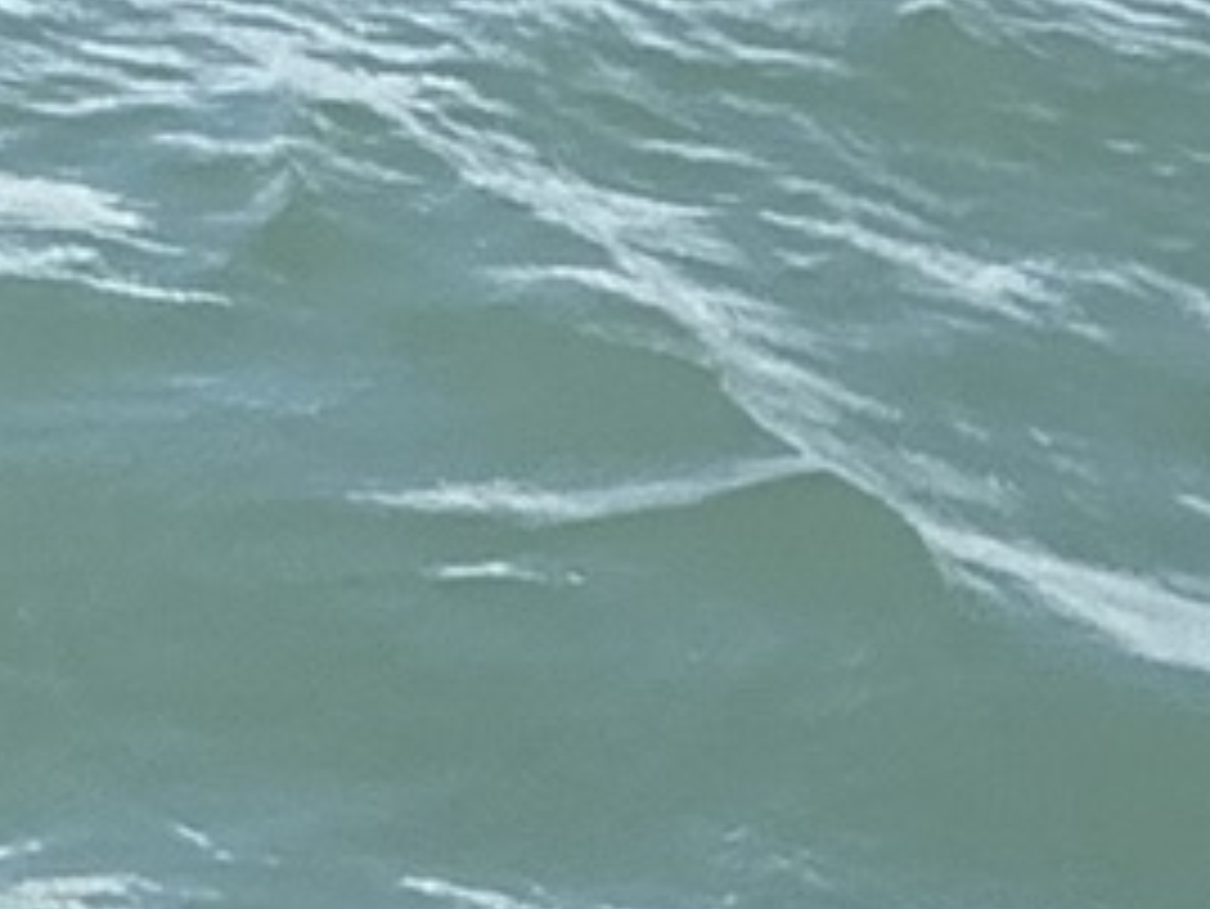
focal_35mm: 175
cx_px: -1817
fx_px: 6120
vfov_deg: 8.5
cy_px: 716
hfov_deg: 9.8
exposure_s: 1/628
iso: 25
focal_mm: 2.69
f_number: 1.9
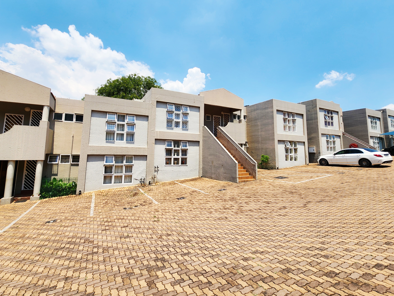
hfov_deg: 98.1
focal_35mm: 15
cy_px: 131
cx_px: 187
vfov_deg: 81.4
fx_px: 171
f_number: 2.2
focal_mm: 2.2
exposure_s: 1/3333
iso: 50
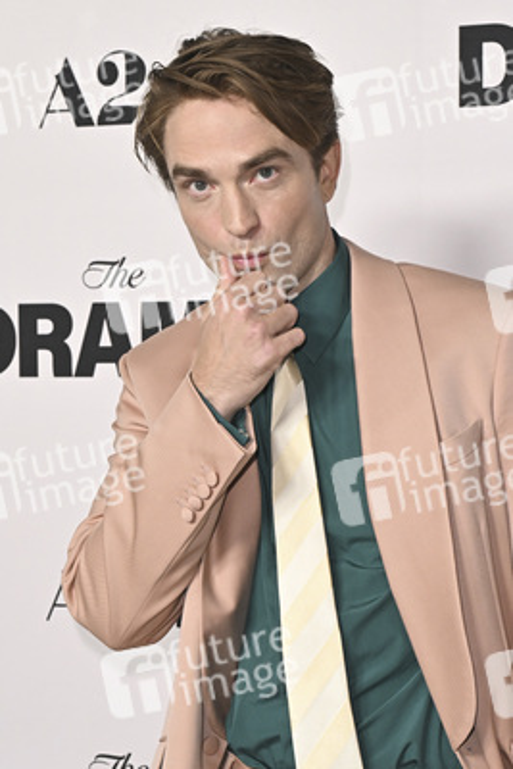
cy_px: 384
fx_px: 1687
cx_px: 256
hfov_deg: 17.3
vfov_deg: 25.7
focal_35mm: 79
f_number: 6.3
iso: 1250
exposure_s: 1/320
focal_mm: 53
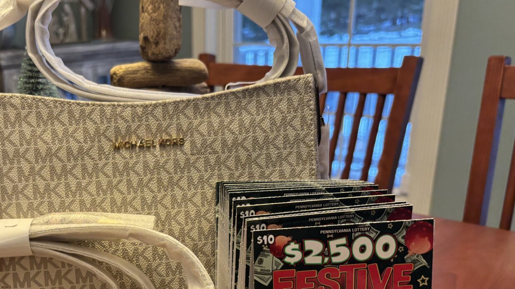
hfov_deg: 45.4
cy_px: 252
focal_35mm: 44
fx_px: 601
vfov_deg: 26.3
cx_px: 153
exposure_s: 1/60
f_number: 1.6
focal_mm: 5.96
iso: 250
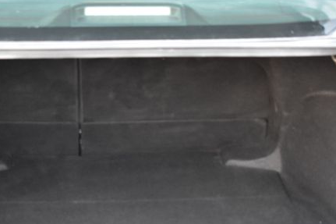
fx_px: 830
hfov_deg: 22.8
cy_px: 164
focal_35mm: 89
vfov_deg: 15.3
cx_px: 132
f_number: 4.8
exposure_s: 1/10
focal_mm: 40
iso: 1600
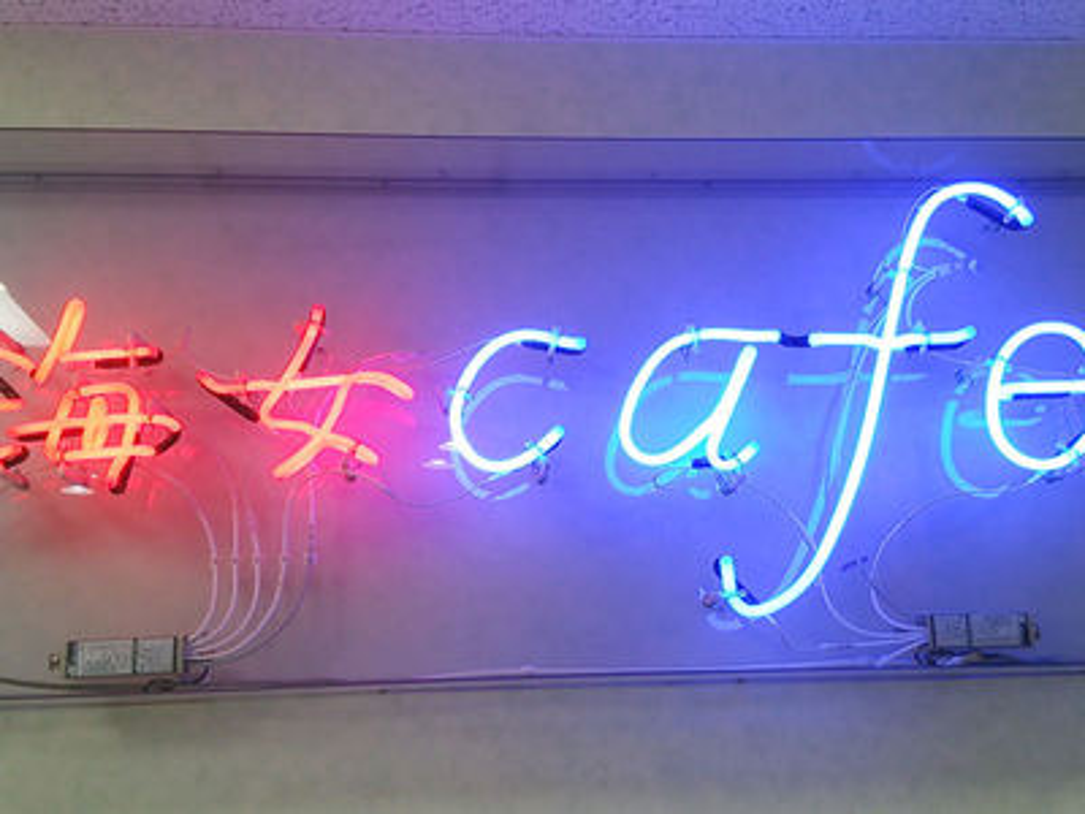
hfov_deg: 60.0
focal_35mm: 30
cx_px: 542
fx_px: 940
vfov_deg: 46.8
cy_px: 407
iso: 64
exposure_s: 1/120
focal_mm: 4.06
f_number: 1.94
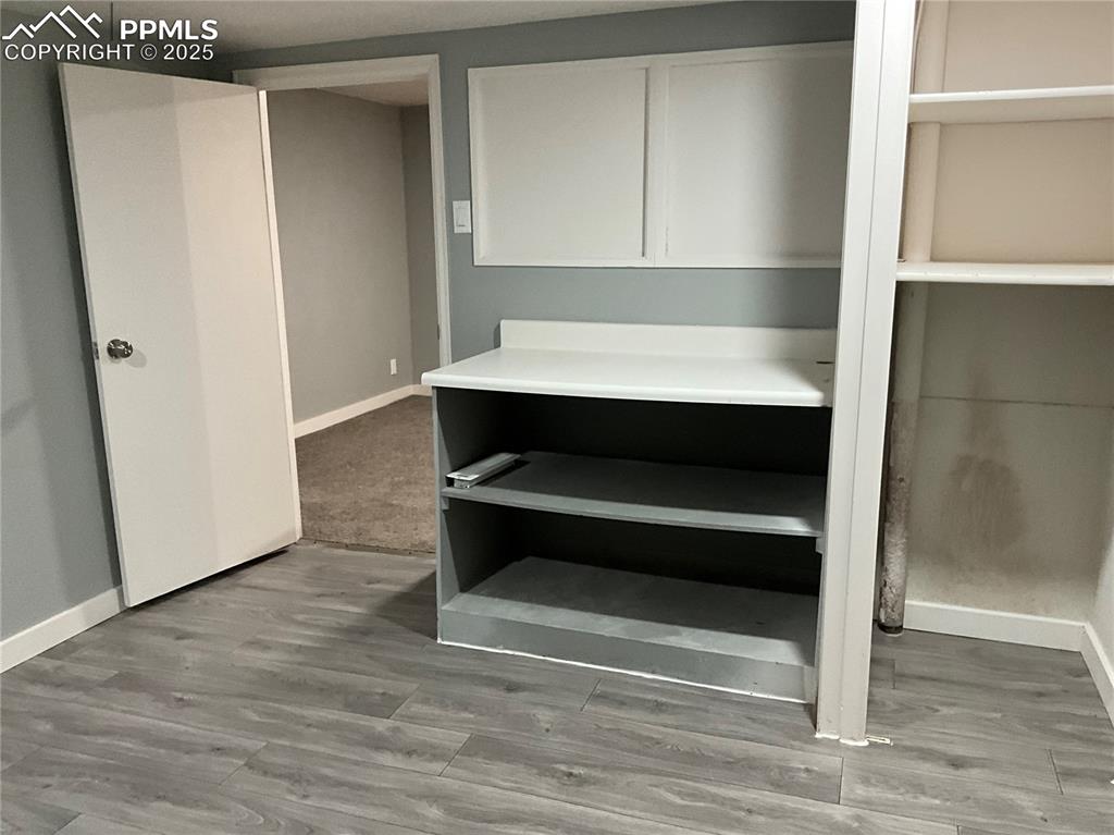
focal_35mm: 29
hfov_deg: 61.7
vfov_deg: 48.2
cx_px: 557
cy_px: 418
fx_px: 933
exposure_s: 1/60
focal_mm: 3
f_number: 1.8
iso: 250
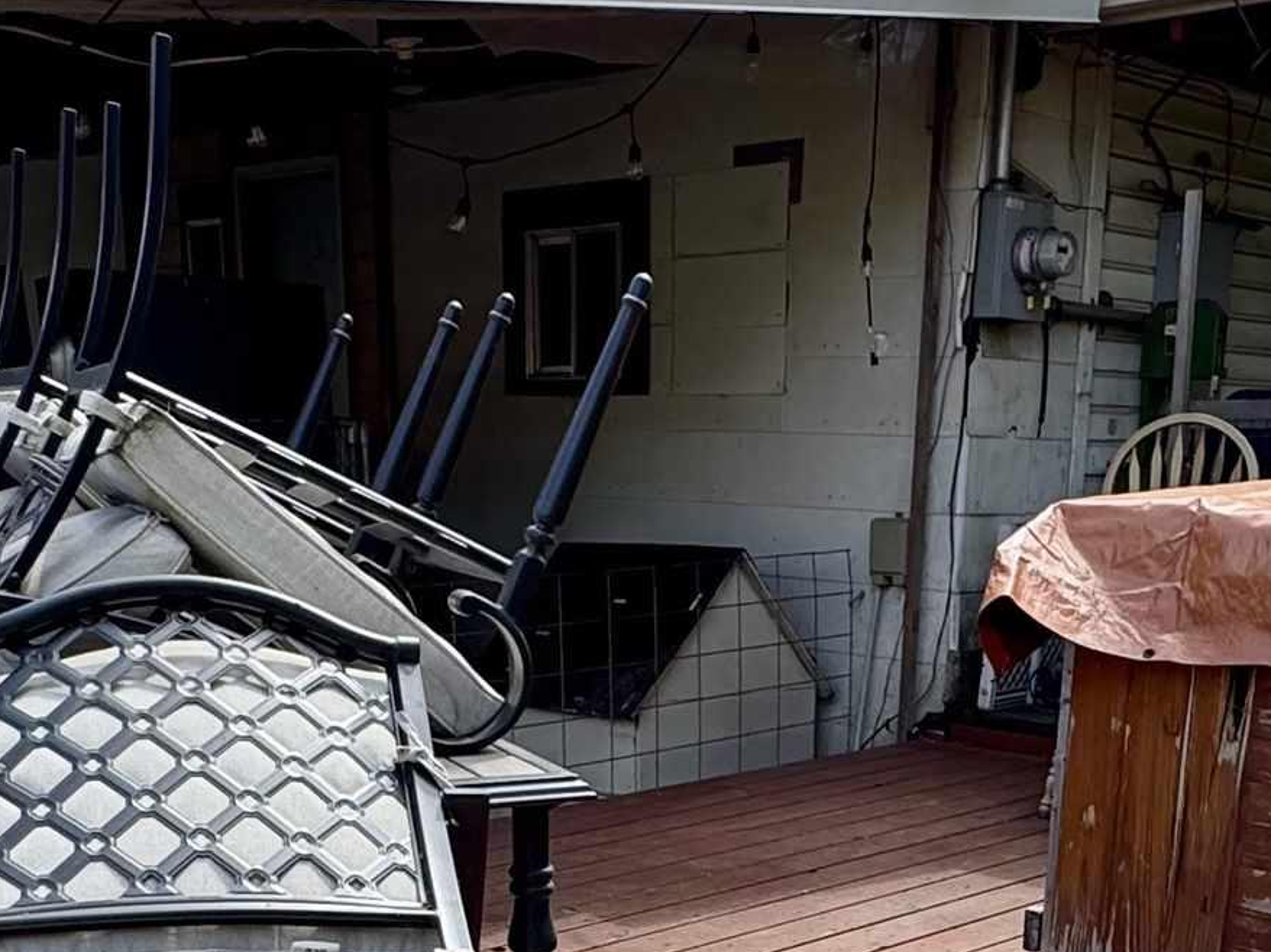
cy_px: 993
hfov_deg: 38.8
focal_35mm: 49
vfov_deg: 27.6
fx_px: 1799
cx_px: 759
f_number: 2.2
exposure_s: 1/407
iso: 40
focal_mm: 2.22
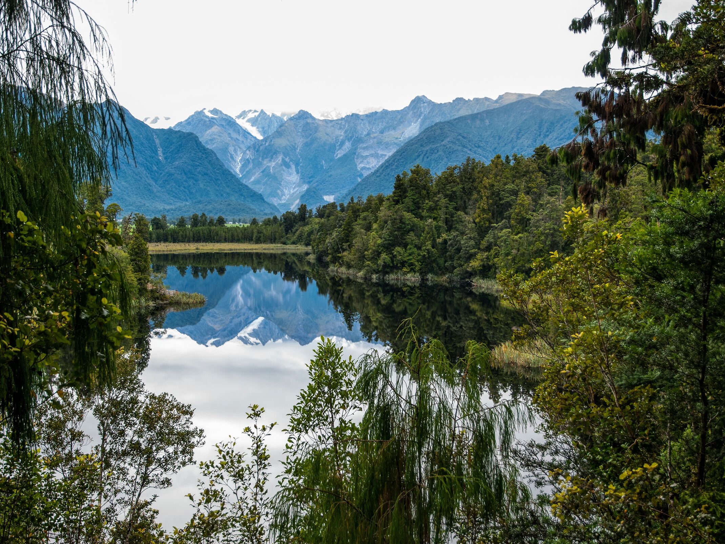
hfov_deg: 46.2
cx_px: 363
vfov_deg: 35.5
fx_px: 849
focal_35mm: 41
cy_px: 272
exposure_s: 1/125
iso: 250
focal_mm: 25
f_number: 5.6
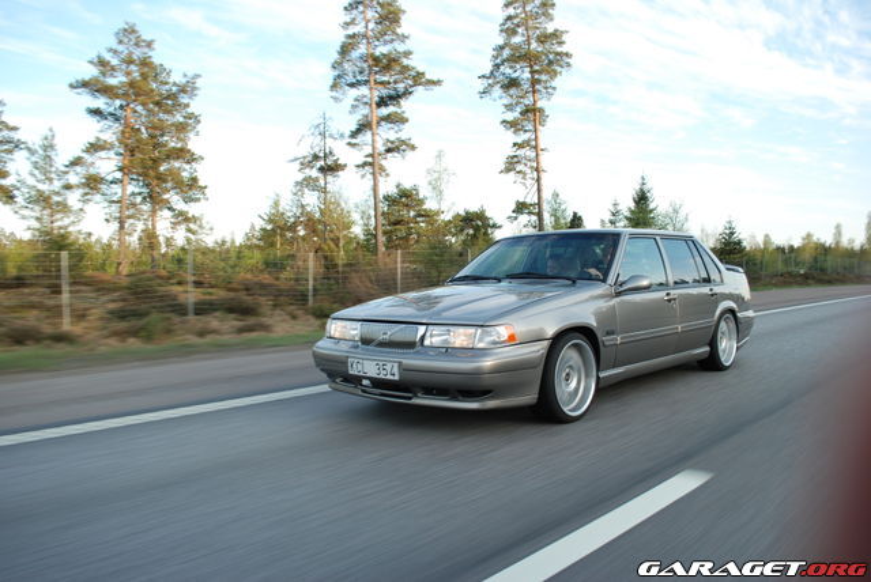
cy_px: 291
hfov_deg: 67.3
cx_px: 436
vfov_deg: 48.0
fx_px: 654
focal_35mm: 27
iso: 125
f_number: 5.6
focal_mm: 18
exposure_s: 1/125
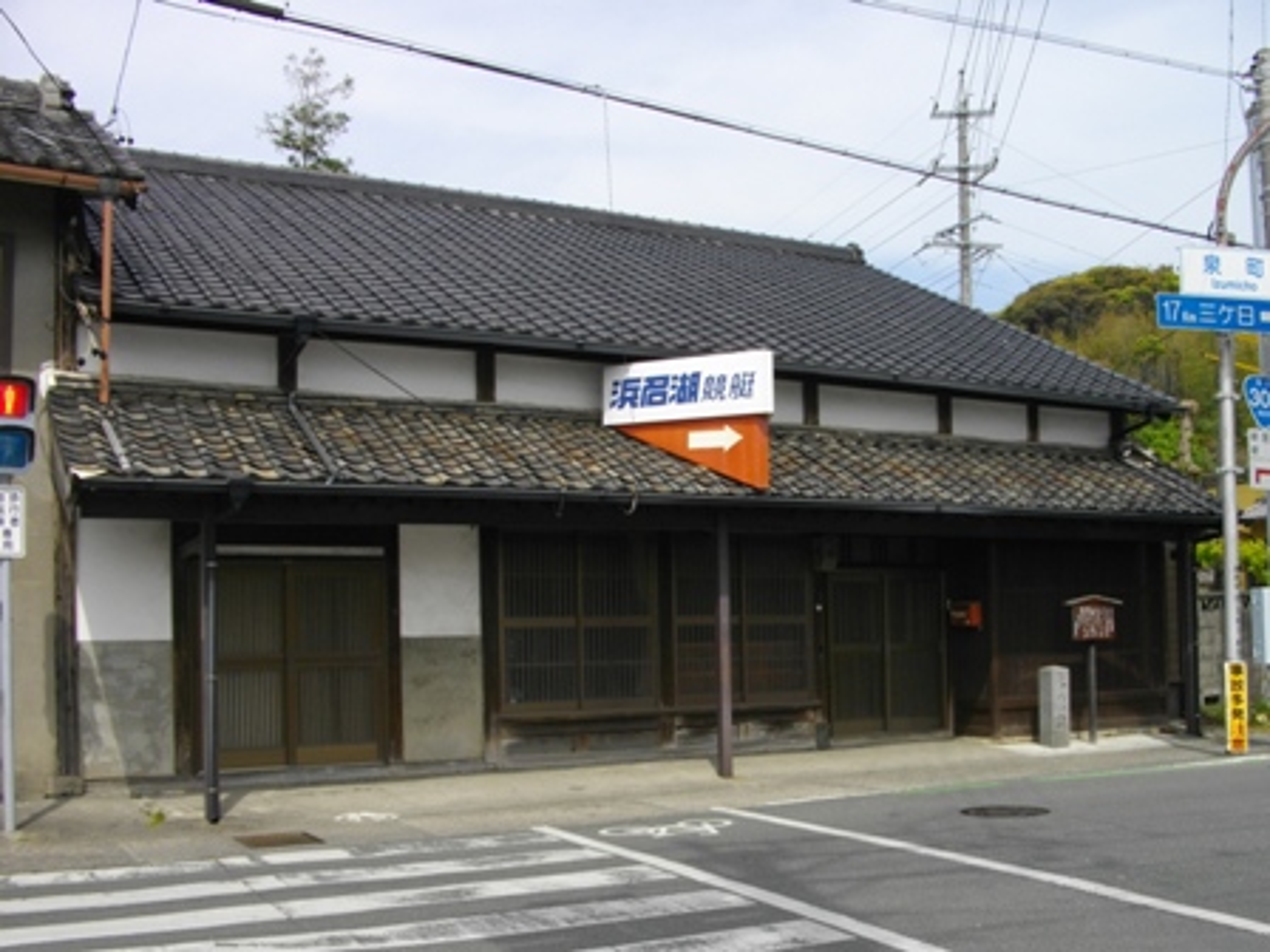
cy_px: 476
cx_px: 635
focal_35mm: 32
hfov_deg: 56.8
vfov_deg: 44.2
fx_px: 1174
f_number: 5.5
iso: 100
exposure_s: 1/400
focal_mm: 5.7
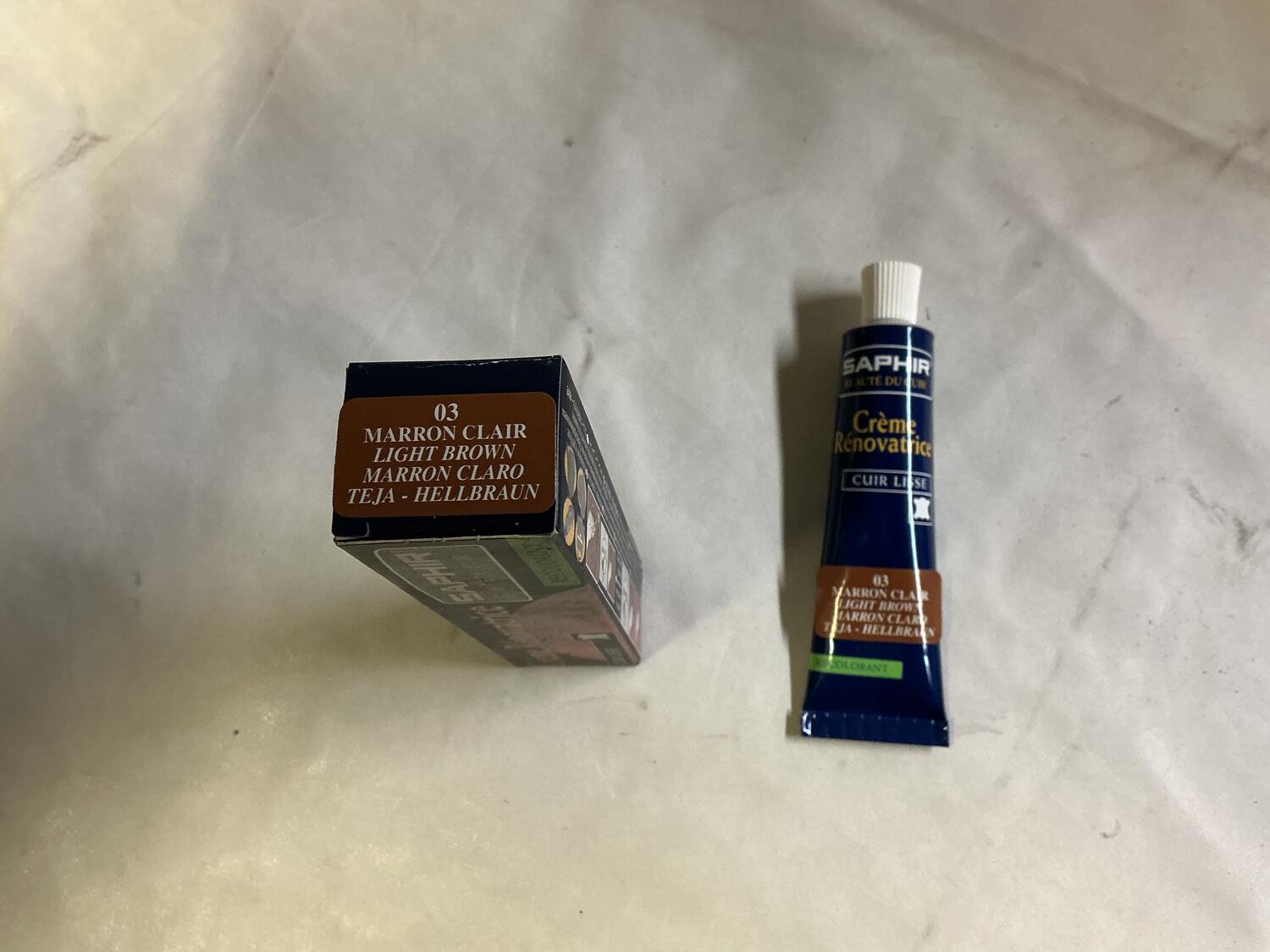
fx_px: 1064
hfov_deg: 61.7
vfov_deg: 48.2
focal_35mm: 29
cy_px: 476
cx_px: 635
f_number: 1.8
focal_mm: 3
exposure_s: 1/50
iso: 125
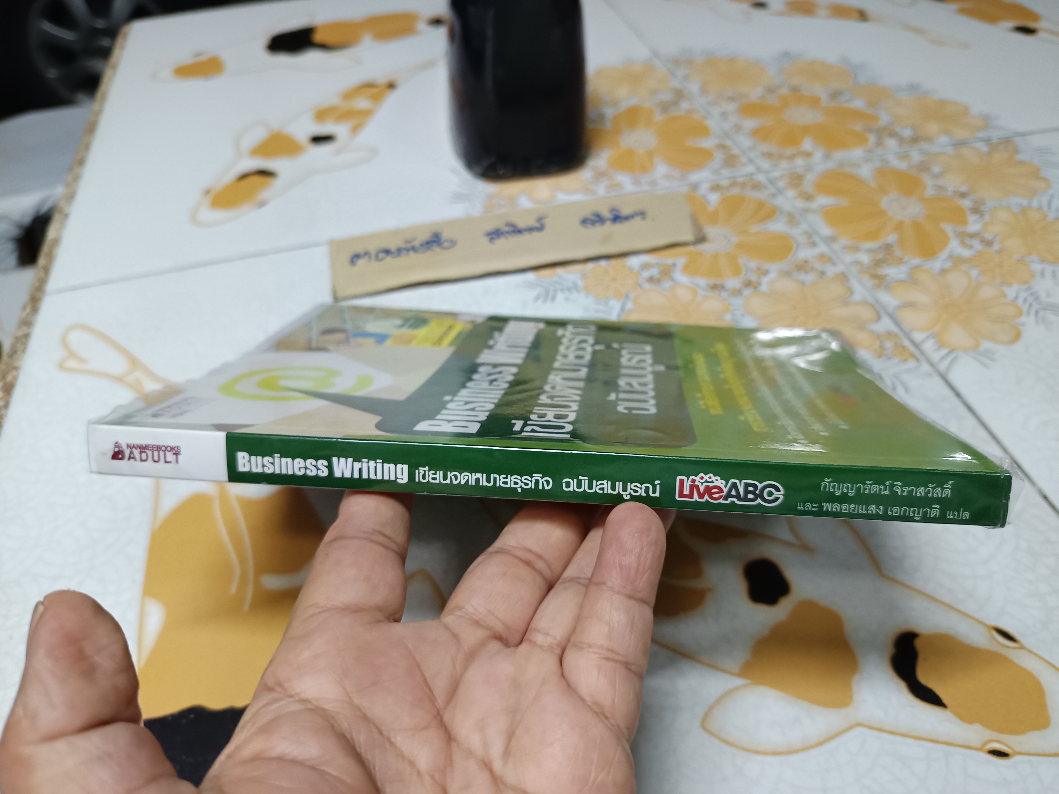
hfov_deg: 71.6
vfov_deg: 56.8
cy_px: 397
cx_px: 530
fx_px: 734
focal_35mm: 24
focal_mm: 5.31
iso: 985
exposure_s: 1/25
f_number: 1.7
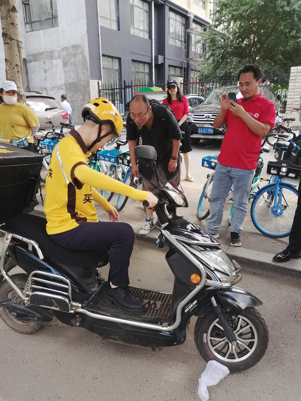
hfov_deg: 53.1
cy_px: 200
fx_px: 301
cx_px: 150
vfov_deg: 67.3
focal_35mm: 26
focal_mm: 5.58
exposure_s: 1/257
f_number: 1.8
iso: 50
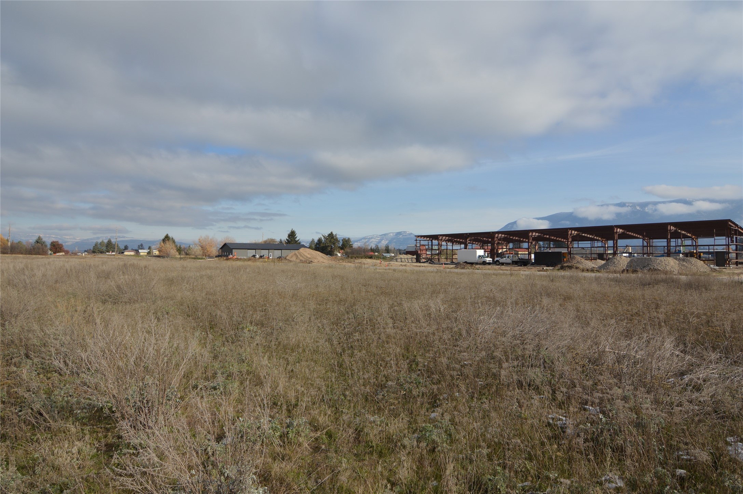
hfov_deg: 85.5
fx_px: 402
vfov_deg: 63.1
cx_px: 372
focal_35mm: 20
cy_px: 247
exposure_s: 1/320
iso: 100
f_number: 9
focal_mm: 13
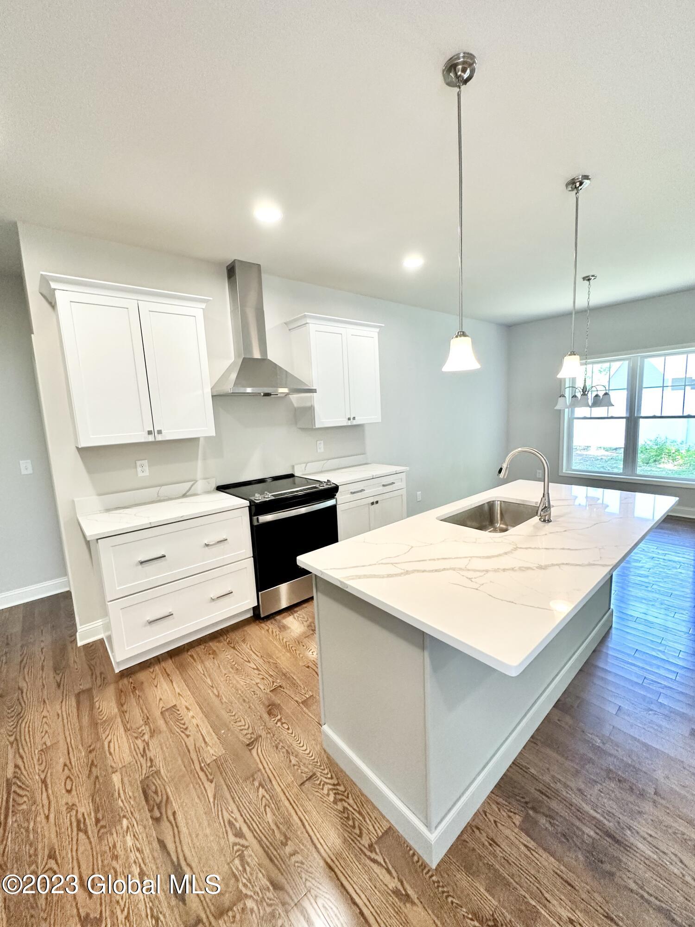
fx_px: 375
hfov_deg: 85.7
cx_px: 348
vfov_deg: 102.1
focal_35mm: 14
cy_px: 464
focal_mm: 2.22
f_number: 2.2
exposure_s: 1/120
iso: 200
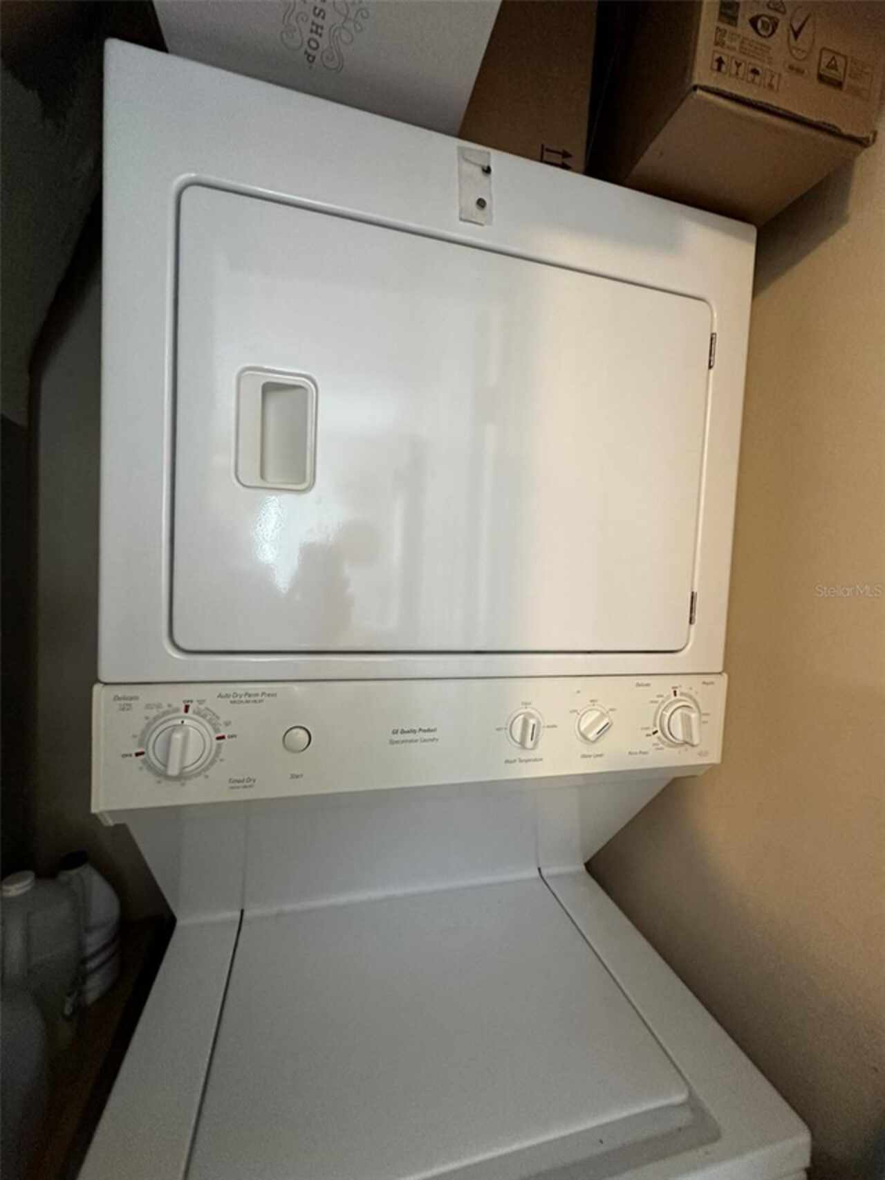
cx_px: 442
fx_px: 477
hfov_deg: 85.7
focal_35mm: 14
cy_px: 590
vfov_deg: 102.1
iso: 500
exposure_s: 1/60
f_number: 2.2
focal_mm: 2.22
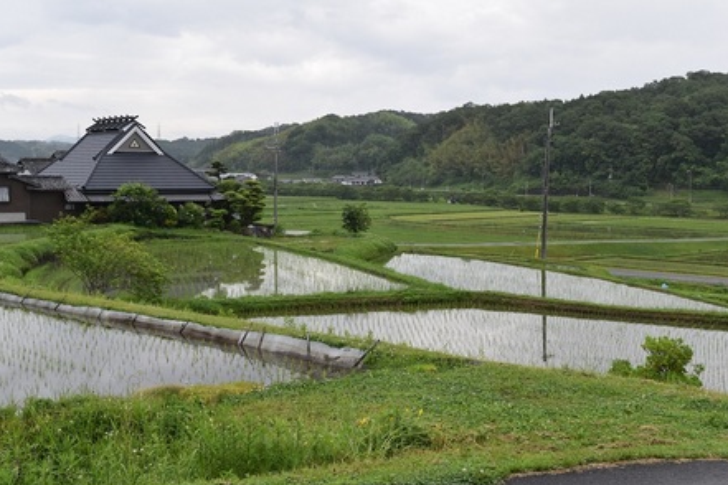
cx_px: 365
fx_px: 991
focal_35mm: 49
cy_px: 246
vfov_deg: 27.5
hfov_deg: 40.3
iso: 400
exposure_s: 1/200
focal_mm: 32
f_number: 7.1
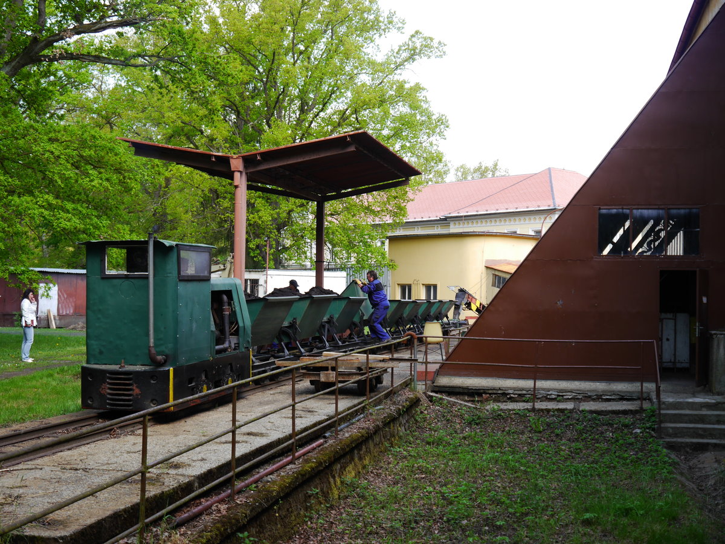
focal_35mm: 48
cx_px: 362
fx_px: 1005
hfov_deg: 39.7
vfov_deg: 30.3
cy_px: 272
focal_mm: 24
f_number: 4.5
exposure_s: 1/200
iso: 160
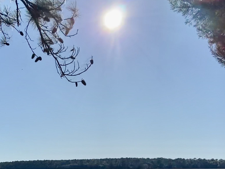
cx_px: 21
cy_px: 142
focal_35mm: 51
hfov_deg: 35.2
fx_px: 331
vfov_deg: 27.8
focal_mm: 4.25
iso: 32
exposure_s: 1/6803
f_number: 1.8
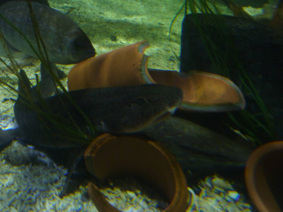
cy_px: 106
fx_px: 392
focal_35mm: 48
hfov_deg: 39.7
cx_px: 142
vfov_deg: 30.3
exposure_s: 1/8
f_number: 3.8
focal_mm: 7.9
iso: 400
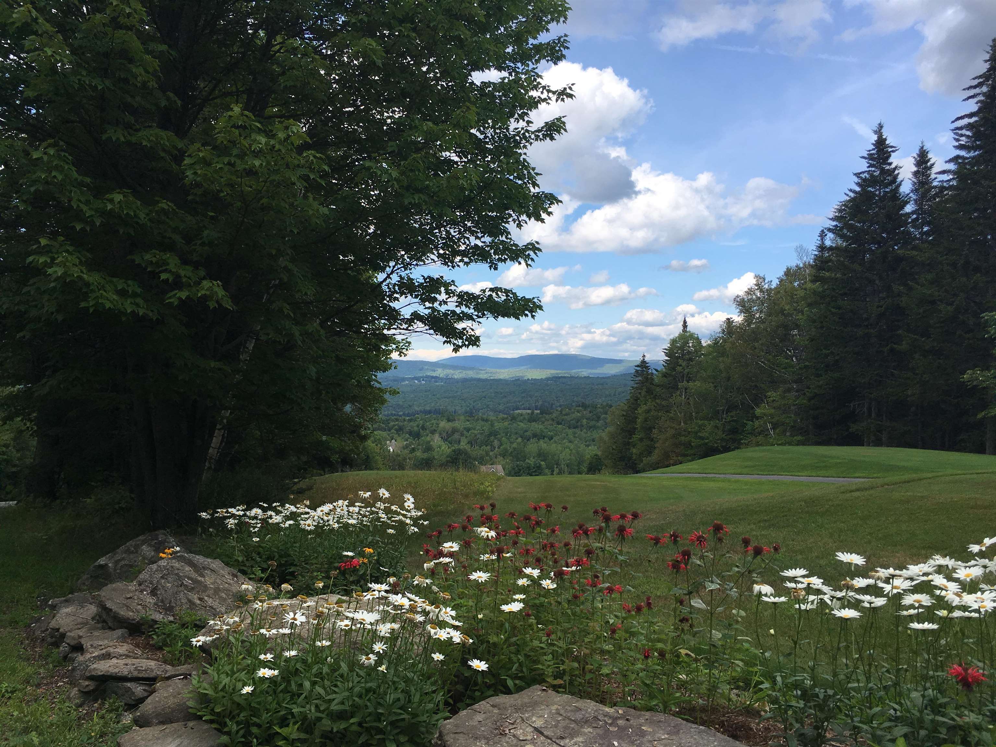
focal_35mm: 29
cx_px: 498
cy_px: 374
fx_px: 834
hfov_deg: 61.7
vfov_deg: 48.2
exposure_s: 1/950
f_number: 2.2
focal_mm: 4.15
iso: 25
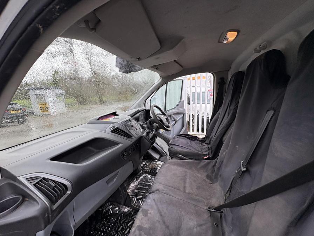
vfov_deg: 85.7
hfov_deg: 102.1
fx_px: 127
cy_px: 118
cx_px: 157
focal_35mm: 14
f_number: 2.2
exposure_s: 1/120
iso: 50
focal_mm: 2.22
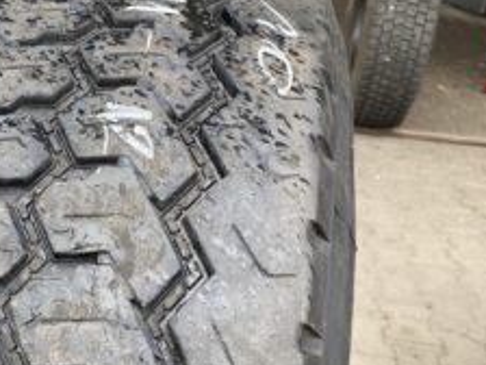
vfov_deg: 28.9
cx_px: 100
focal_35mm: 50
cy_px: 240
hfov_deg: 36.9
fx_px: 702
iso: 64
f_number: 1.8
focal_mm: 4.25
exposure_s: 1/122
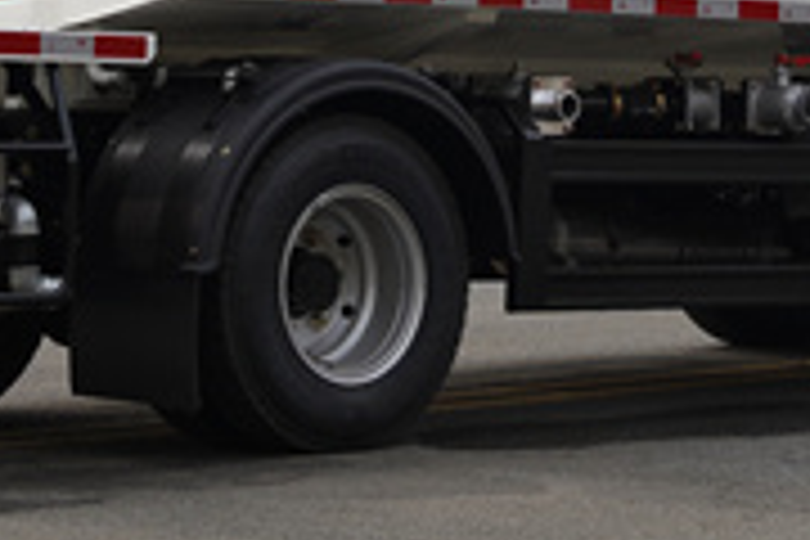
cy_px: -281
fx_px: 4590
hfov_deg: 10.1
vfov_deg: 6.6
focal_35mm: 204
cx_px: 490
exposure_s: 1/800
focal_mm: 46
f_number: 3.5
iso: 100
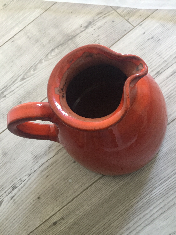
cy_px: 118
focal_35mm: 29
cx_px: 88
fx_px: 197
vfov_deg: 61.7
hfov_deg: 48.2
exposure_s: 1/25
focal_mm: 4.15
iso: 250
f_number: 2.2
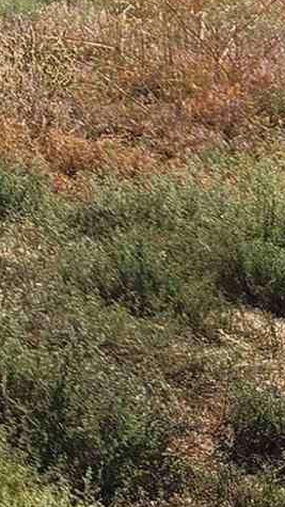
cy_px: -235
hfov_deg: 6.6
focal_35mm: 162
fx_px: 2178
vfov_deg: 12.7
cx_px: -634
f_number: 1.8
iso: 20
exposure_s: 1/2635
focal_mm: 5.4
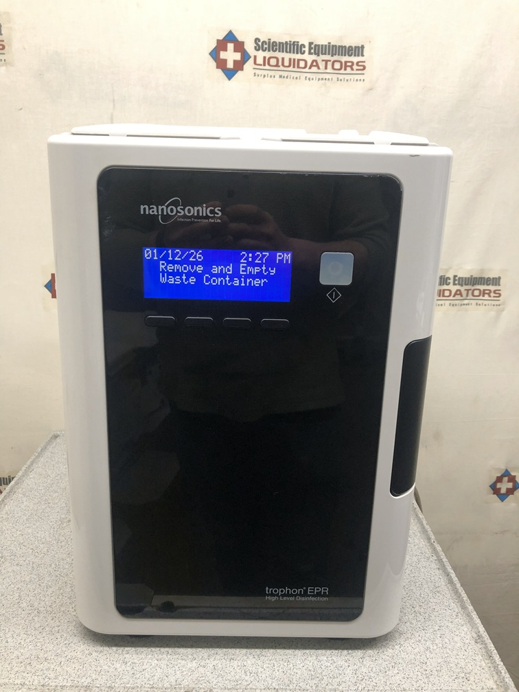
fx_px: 560
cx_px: 260
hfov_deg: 49.7
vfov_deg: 63.4
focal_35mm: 28
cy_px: 346
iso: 32
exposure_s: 1/30
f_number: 1.8
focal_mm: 3.99
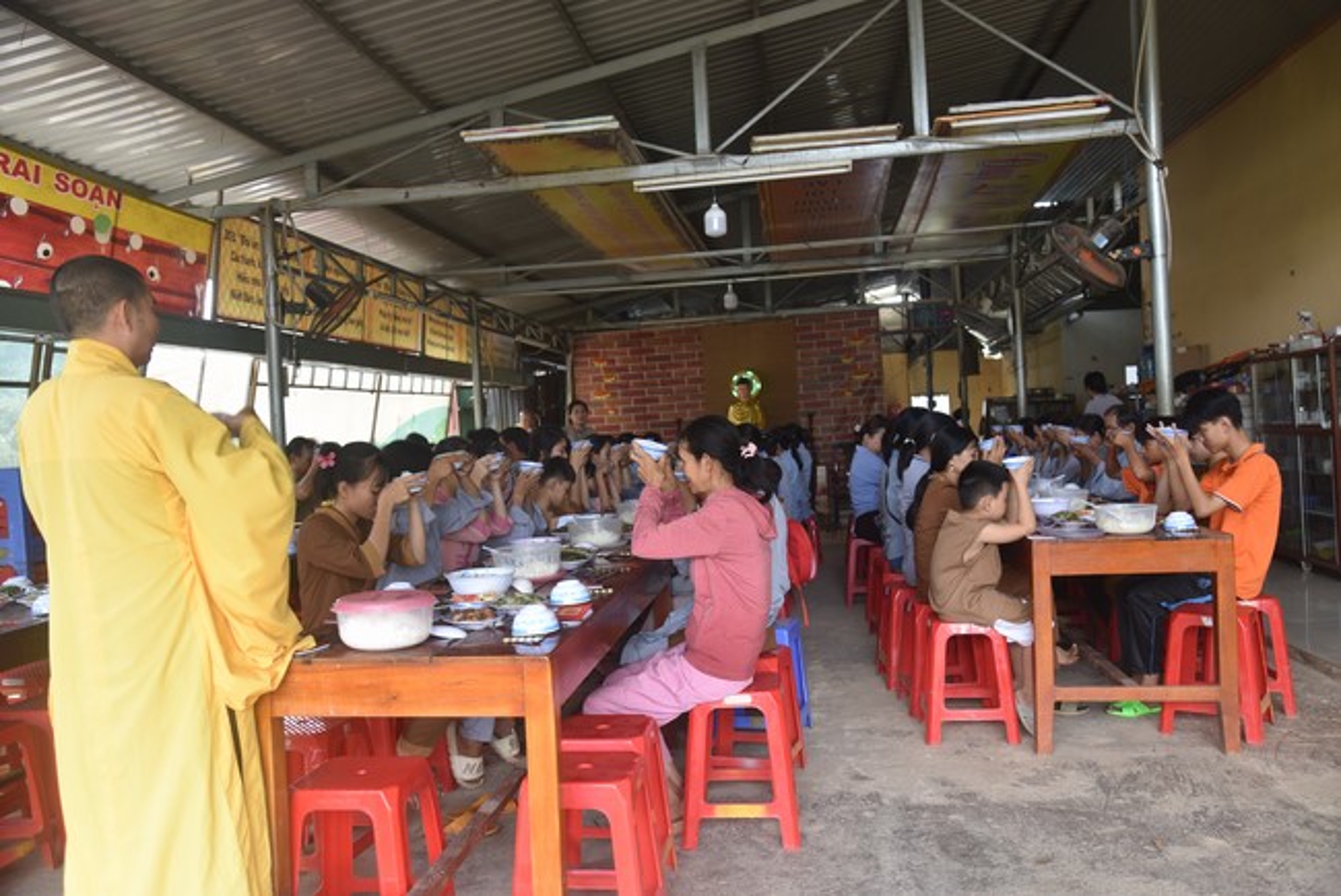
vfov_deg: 43.6
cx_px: 670
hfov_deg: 61.9
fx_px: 1118
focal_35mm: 30
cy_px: 448
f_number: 4.5
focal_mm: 30
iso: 400
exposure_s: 1/80
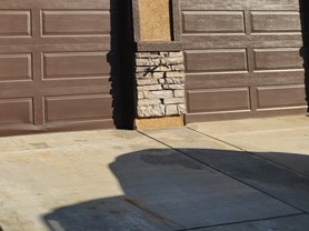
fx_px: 473
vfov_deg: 25.7
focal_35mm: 53
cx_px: 10
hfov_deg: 33.5
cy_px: -13
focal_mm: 6.4
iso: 12
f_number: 1.8
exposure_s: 1/717
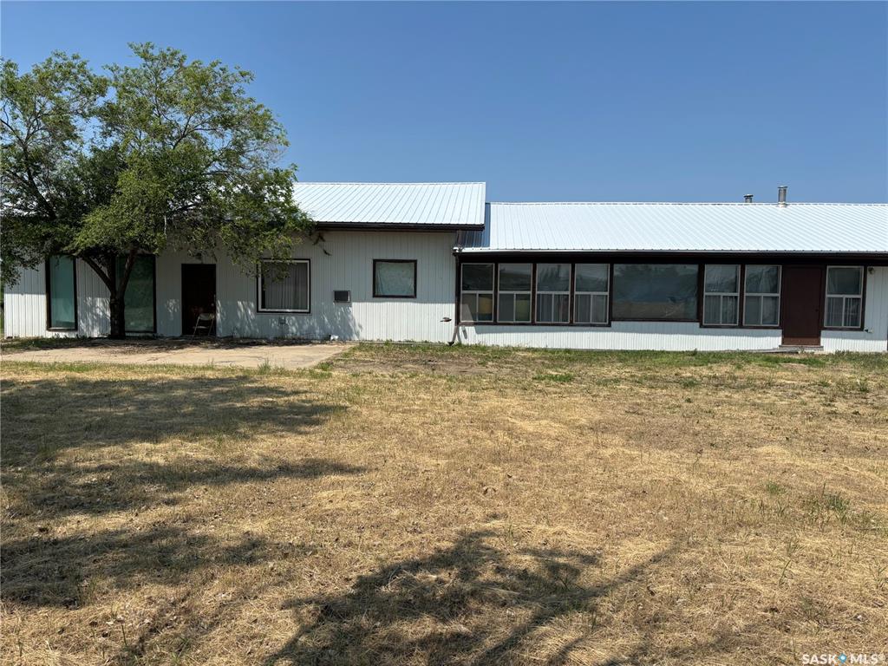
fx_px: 667
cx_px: 444
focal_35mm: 26
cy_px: 333
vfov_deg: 53.1
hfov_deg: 67.3
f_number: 1.6
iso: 50
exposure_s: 1/4854
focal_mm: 5.96
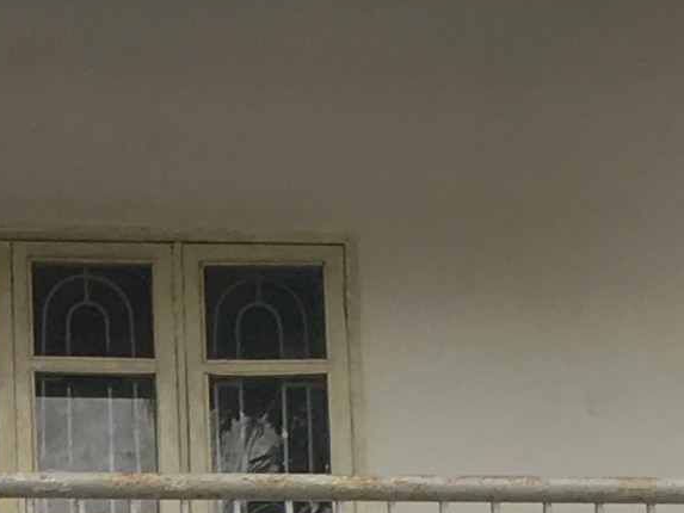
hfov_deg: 9.1
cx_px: -719
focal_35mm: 204
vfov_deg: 7.0
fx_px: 4032
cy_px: 1087
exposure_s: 1/190
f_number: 2.2
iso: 25
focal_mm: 4.15
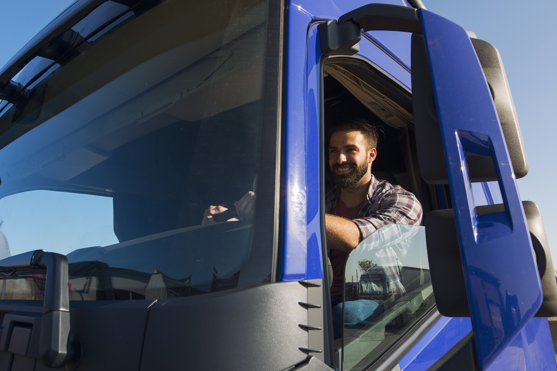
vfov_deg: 62.0
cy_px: 186
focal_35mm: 20
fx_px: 309
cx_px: 278
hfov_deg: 84.0
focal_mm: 20
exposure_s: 1/640
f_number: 7.1
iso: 320
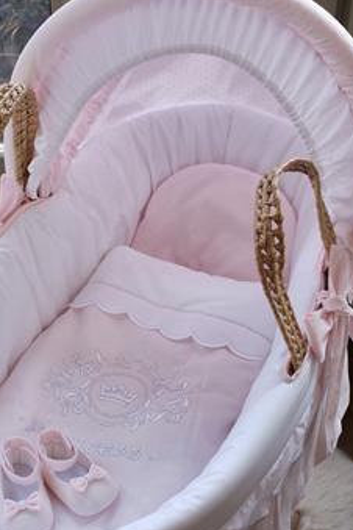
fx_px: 735
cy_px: 252
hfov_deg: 27.0
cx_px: 152
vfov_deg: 39.6
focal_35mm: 50
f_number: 8
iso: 160
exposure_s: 1/34
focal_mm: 26
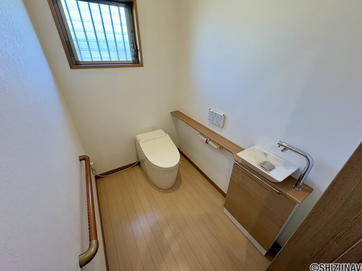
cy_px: 136
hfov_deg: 102.1
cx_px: 181
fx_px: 146
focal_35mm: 14
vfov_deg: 85.7
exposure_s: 1/120
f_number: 2.2
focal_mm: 2.22
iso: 250
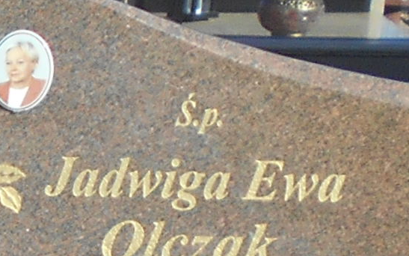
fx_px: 2363
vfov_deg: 5.8
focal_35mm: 212
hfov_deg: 8.9
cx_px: -588
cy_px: 724
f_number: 3.4
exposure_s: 1/640
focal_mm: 5.1
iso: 80
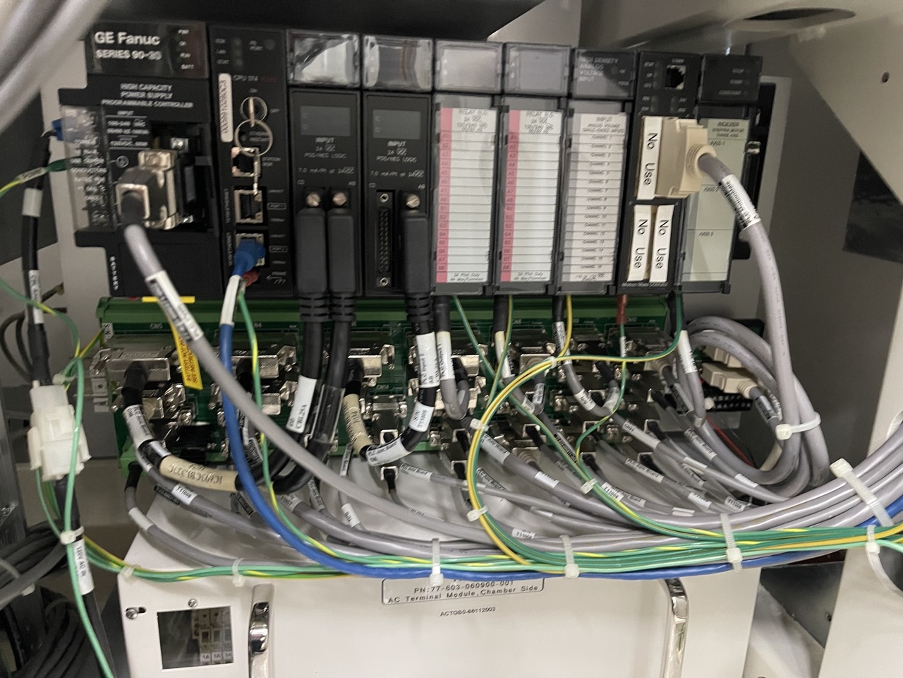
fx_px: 652
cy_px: 339
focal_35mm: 25
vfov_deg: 54.9
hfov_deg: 69.4
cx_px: 452
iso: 640
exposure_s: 1/30
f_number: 1.6
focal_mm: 5.1
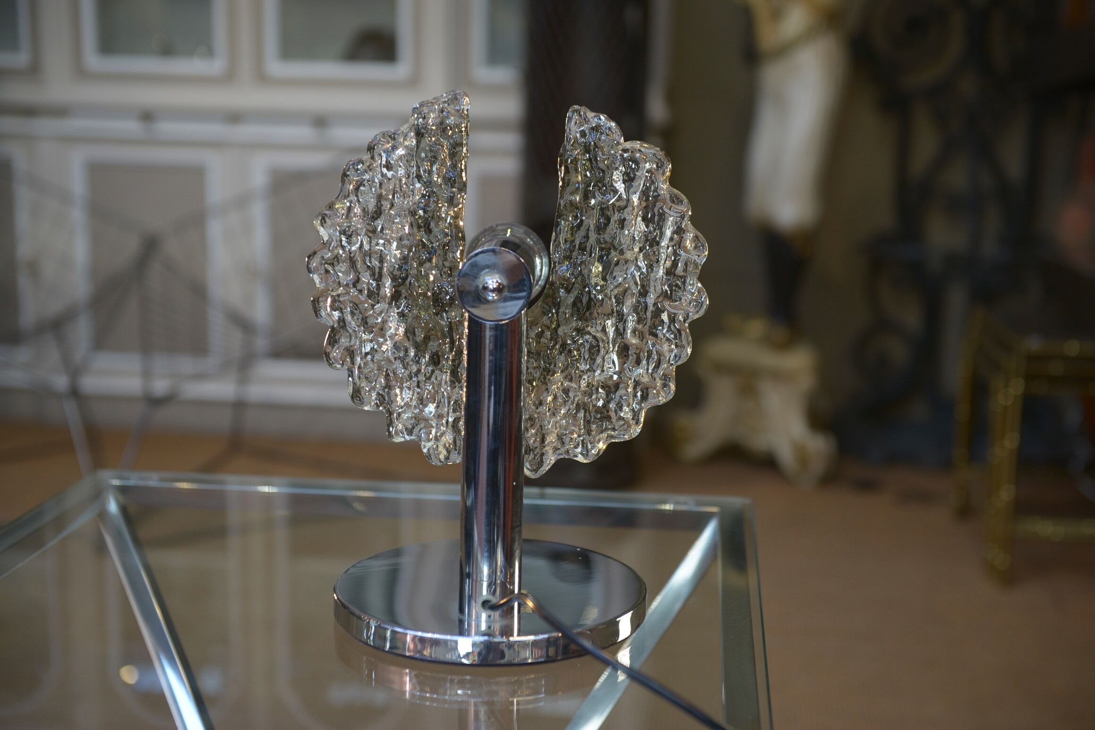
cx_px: 548
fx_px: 1460
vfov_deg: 28.1
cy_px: 365
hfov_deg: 41.1
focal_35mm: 48
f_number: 3.2
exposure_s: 1/50
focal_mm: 48
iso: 250
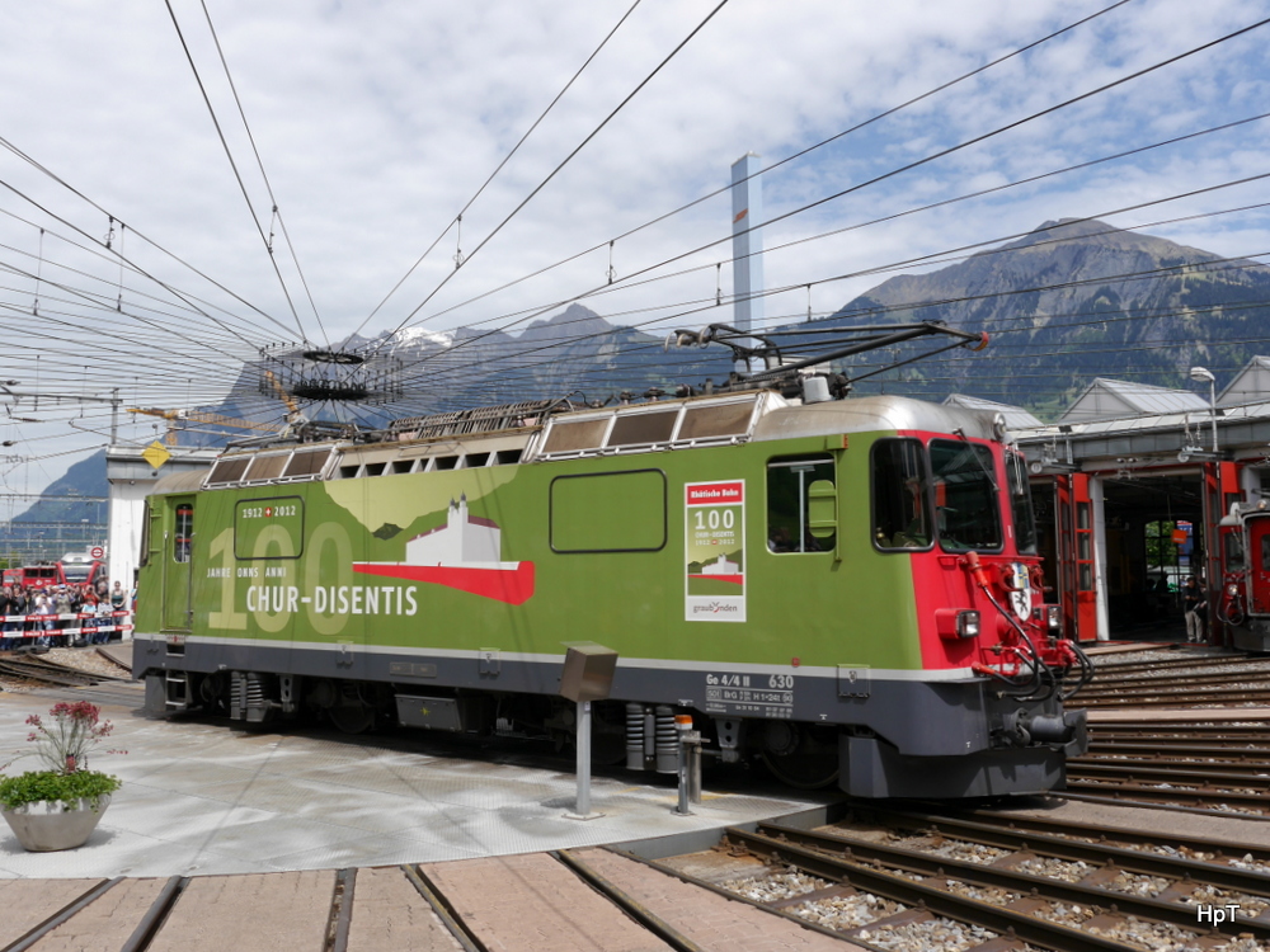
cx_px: 635
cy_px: 476
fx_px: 1174
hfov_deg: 56.8
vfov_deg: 44.2
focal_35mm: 32
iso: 160
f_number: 8
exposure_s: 1/500
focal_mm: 16
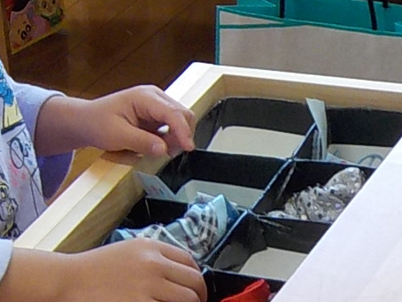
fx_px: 1743
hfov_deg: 12.4
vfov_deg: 9.6
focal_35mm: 150
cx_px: -233
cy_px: -180
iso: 160
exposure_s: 1/30
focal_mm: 4.1
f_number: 3.3
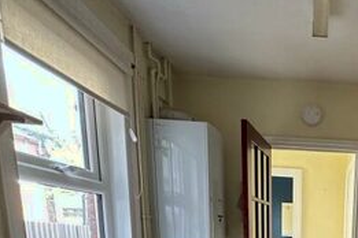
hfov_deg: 44.1
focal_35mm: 39
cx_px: 336
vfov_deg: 27.4
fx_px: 388
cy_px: 323
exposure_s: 1/99
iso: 320
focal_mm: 2.22
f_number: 2.2
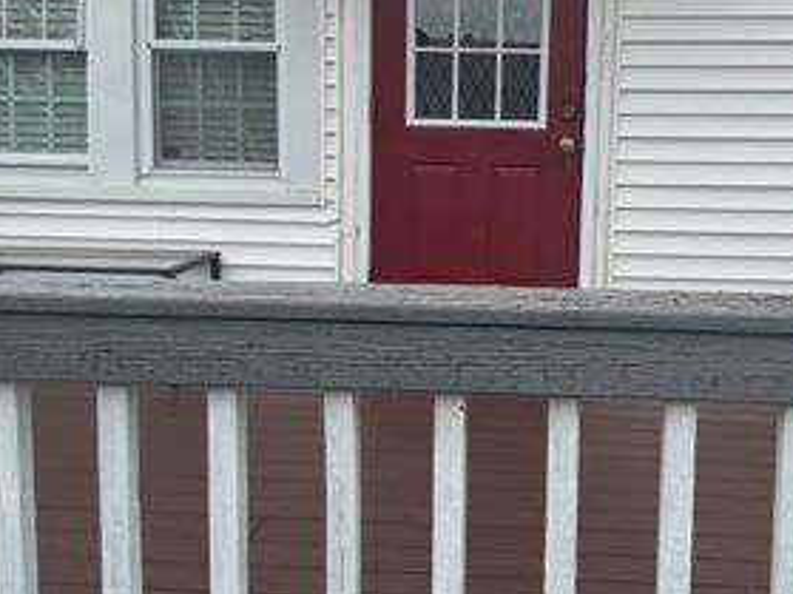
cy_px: 232
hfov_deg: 43.5
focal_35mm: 43
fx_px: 985
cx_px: 500
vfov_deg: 33.4
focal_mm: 6.76
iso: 80
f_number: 1.78
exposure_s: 1/2331
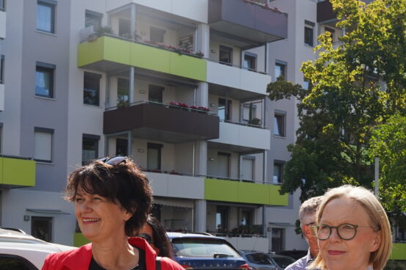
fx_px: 756
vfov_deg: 19.8
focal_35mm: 67
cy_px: 265
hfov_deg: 29.9
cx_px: 273
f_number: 8
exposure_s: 1/640
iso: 320
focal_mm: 28
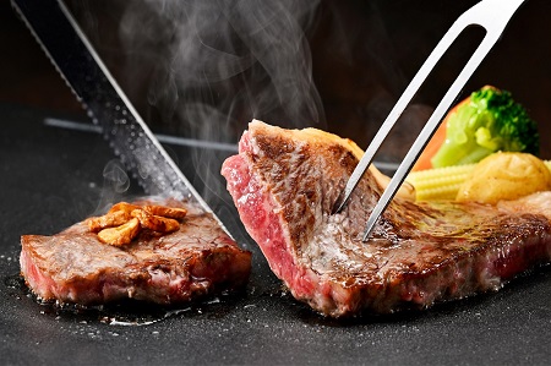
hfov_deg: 19.5
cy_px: 183
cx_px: 276
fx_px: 1605
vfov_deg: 13.0
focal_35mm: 105
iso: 64
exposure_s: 1/125
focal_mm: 105
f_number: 11
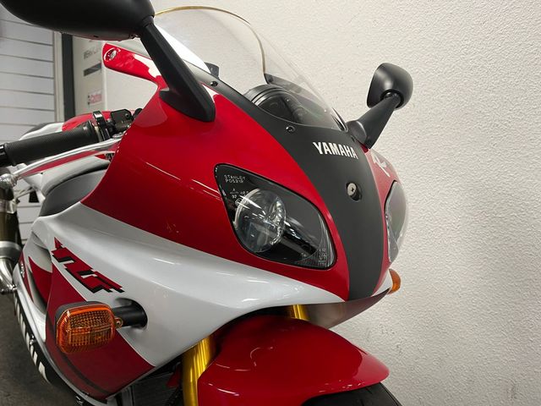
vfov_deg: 53.1
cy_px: 203
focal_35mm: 26
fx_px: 406
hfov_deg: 67.3
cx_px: 270
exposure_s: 1/50
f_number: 1.6
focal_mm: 5.1
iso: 80
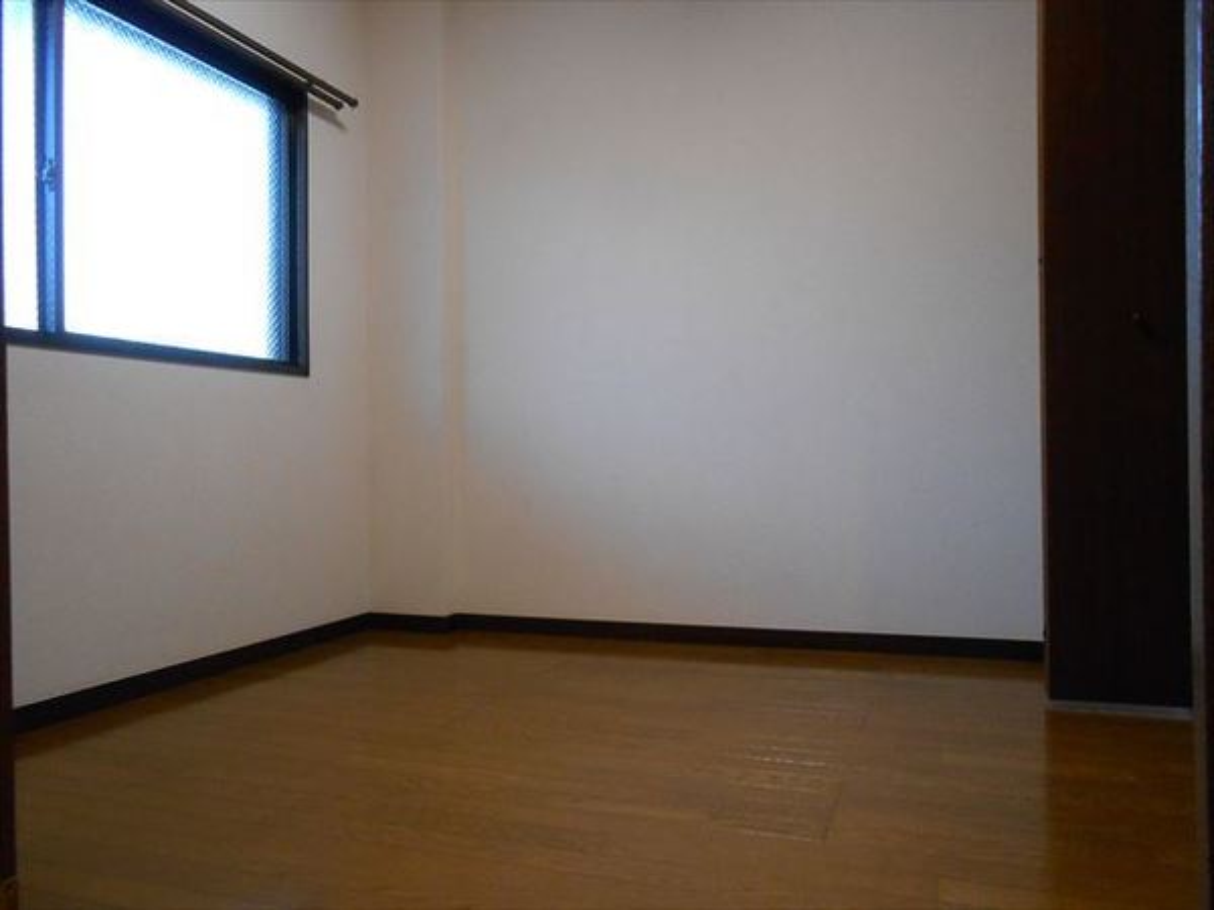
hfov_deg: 67.3
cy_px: 455
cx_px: 607
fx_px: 912
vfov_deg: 53.1
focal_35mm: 26
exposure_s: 1/25
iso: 400
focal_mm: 4.6
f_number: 3.5
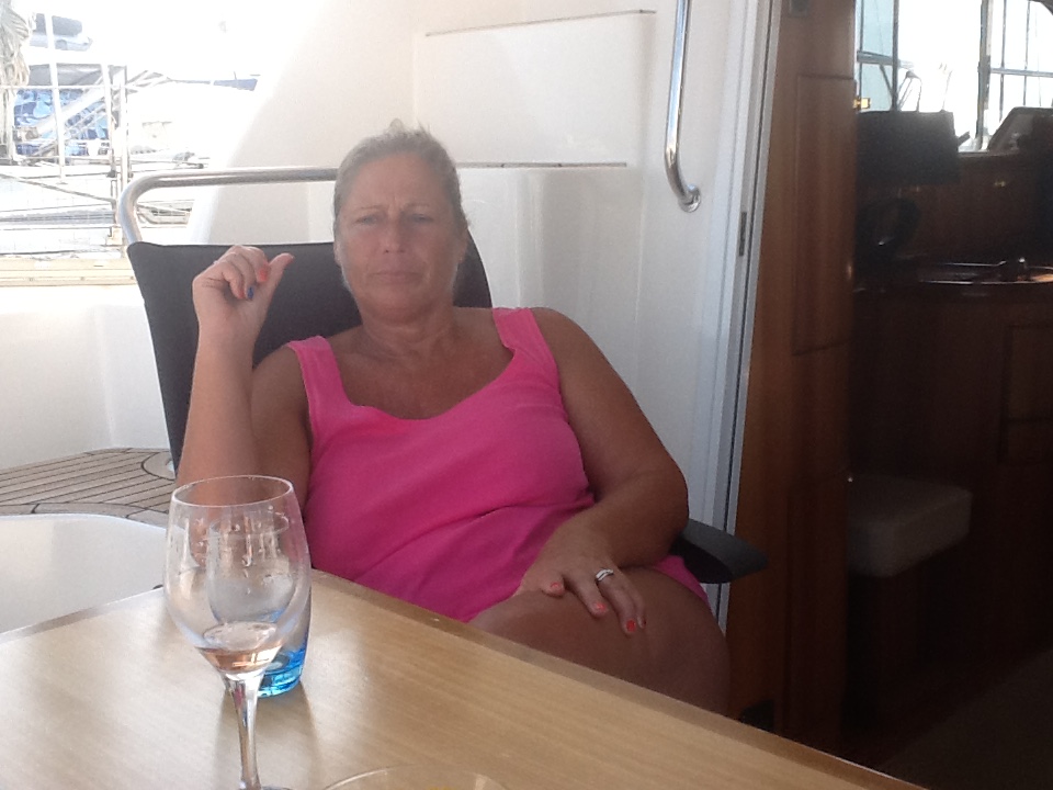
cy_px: 395
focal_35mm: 44
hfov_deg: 42.9
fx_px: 1338
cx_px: 526
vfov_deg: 32.9
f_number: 2.4
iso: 40
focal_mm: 2.03
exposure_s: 1/357
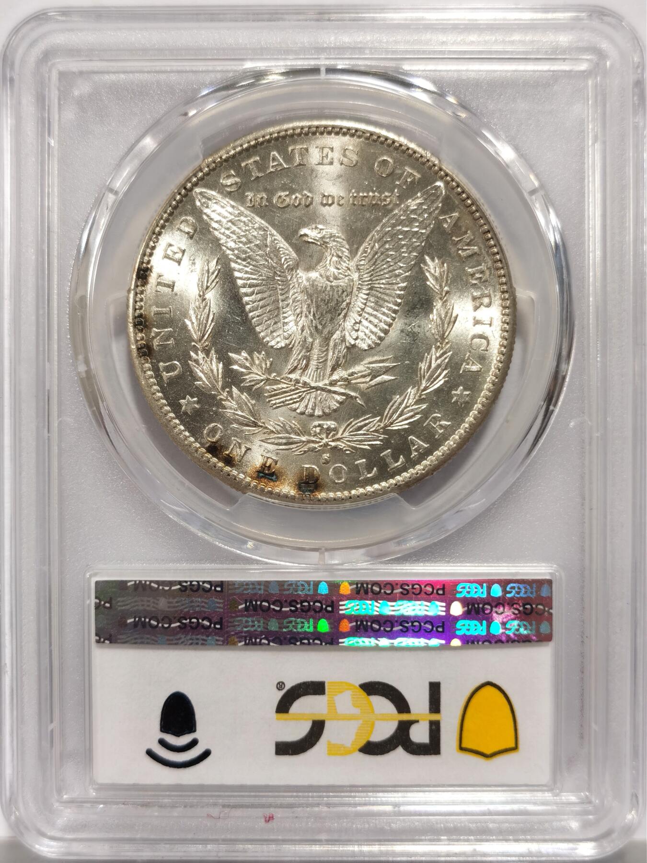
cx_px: 324
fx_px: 1346
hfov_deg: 27.0
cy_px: 432
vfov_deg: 35.5
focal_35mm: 54
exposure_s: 1/100
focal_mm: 5.56
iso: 100
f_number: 16
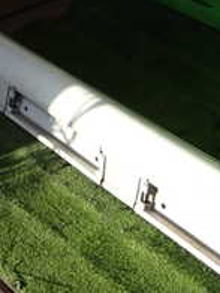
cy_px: 260
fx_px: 932
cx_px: 281
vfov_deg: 17.6
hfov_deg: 13.0
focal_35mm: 110
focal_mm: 6.37
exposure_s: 1/400
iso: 100
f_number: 2.5
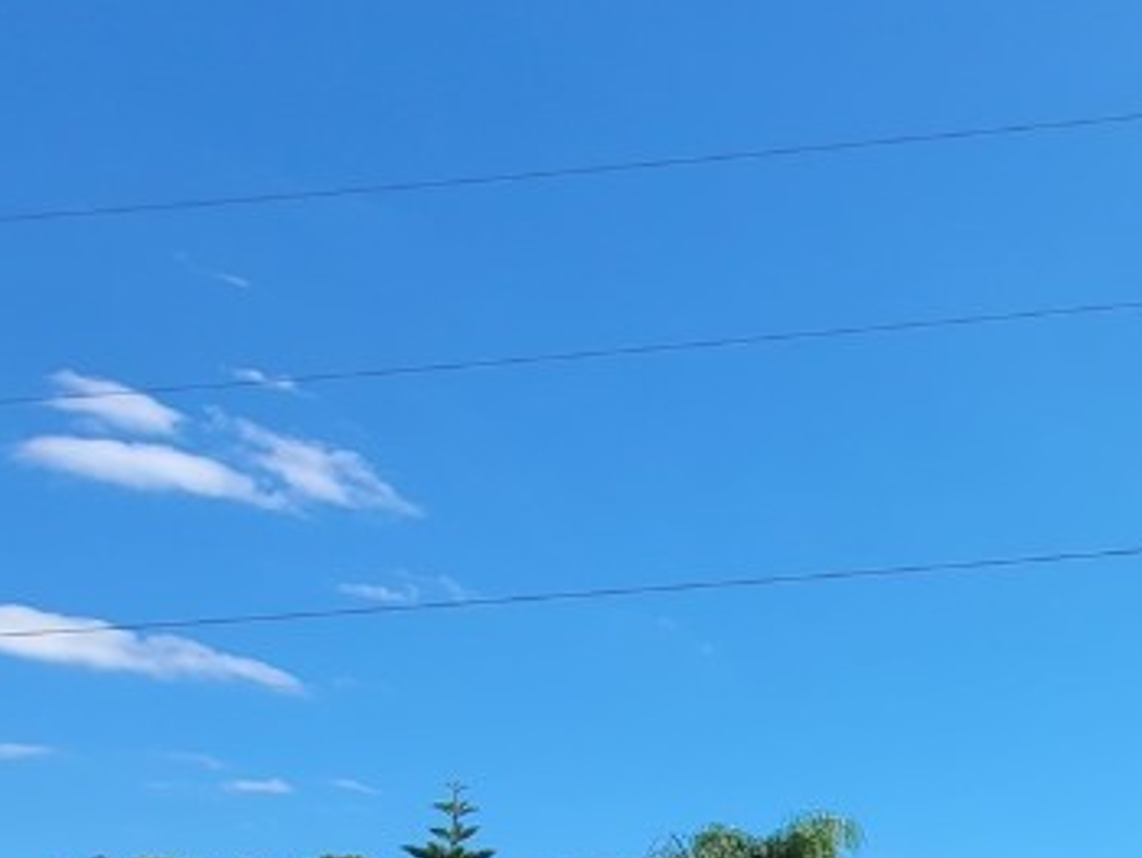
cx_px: 1452
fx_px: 1255
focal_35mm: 38
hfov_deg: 35.3
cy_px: 953
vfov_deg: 32.9
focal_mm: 1.74
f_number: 2.2
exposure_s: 1/1391
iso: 40
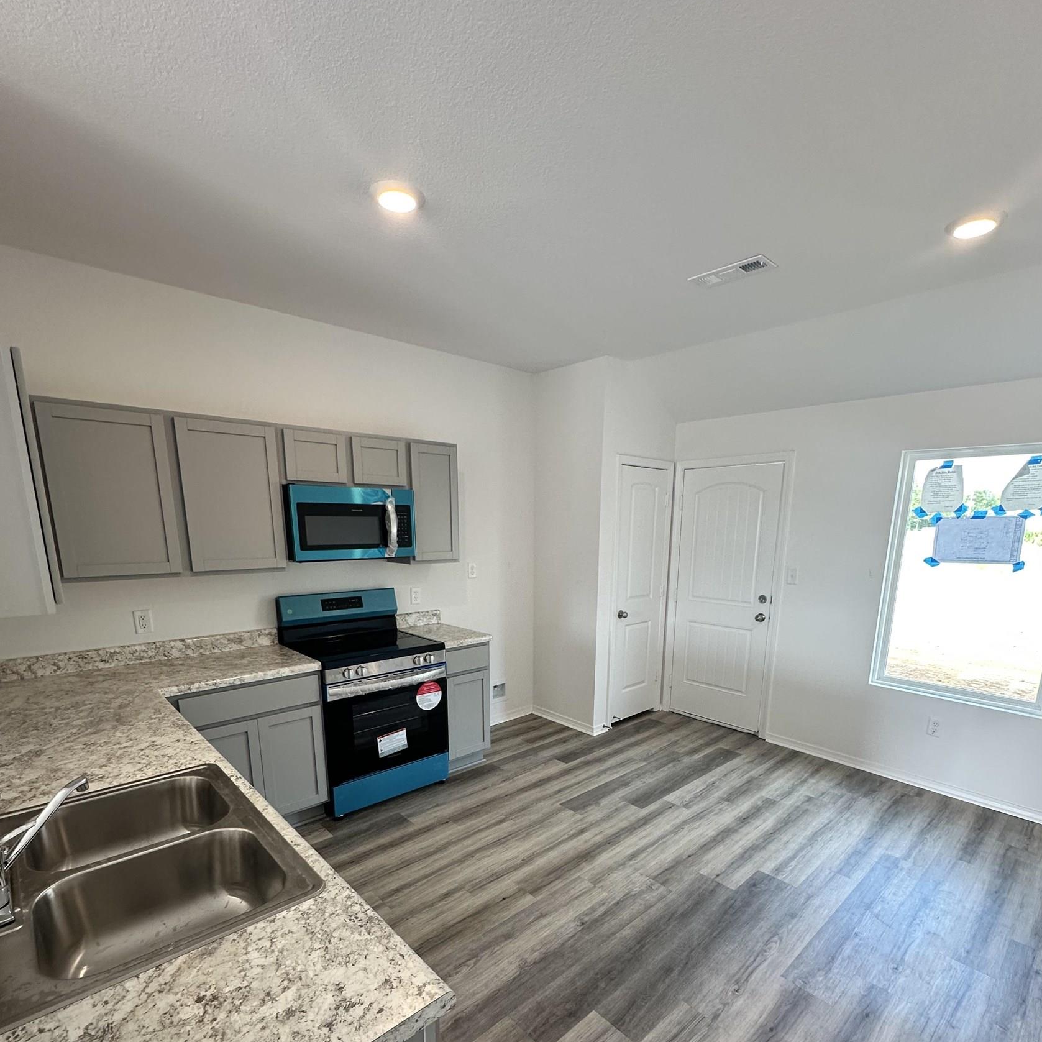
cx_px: 527
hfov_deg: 84.0
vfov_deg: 82.4
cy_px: 651
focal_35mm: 17
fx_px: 579
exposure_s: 1/120
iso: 200
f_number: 2.2
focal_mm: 2.22
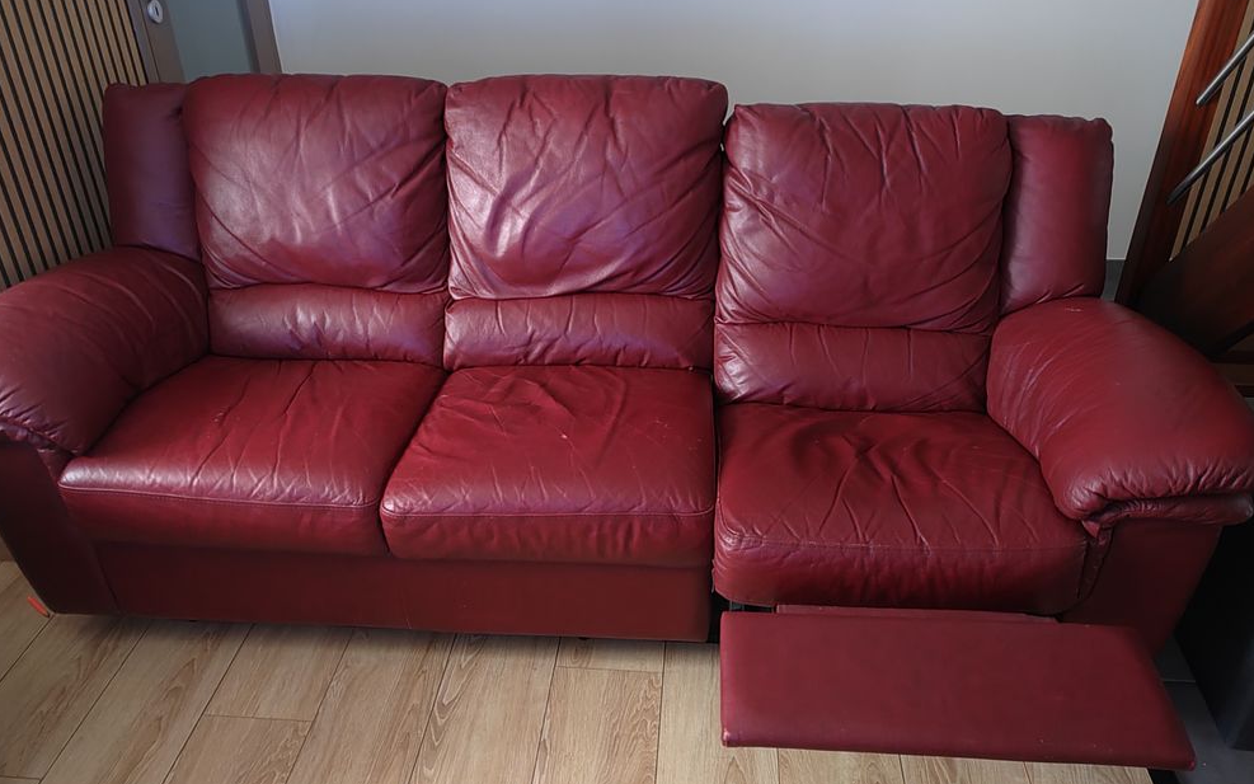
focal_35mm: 29
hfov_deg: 64.6
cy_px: 404
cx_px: 621
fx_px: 991
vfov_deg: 43.1
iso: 2000
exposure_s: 1/25
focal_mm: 5.52
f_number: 1.9
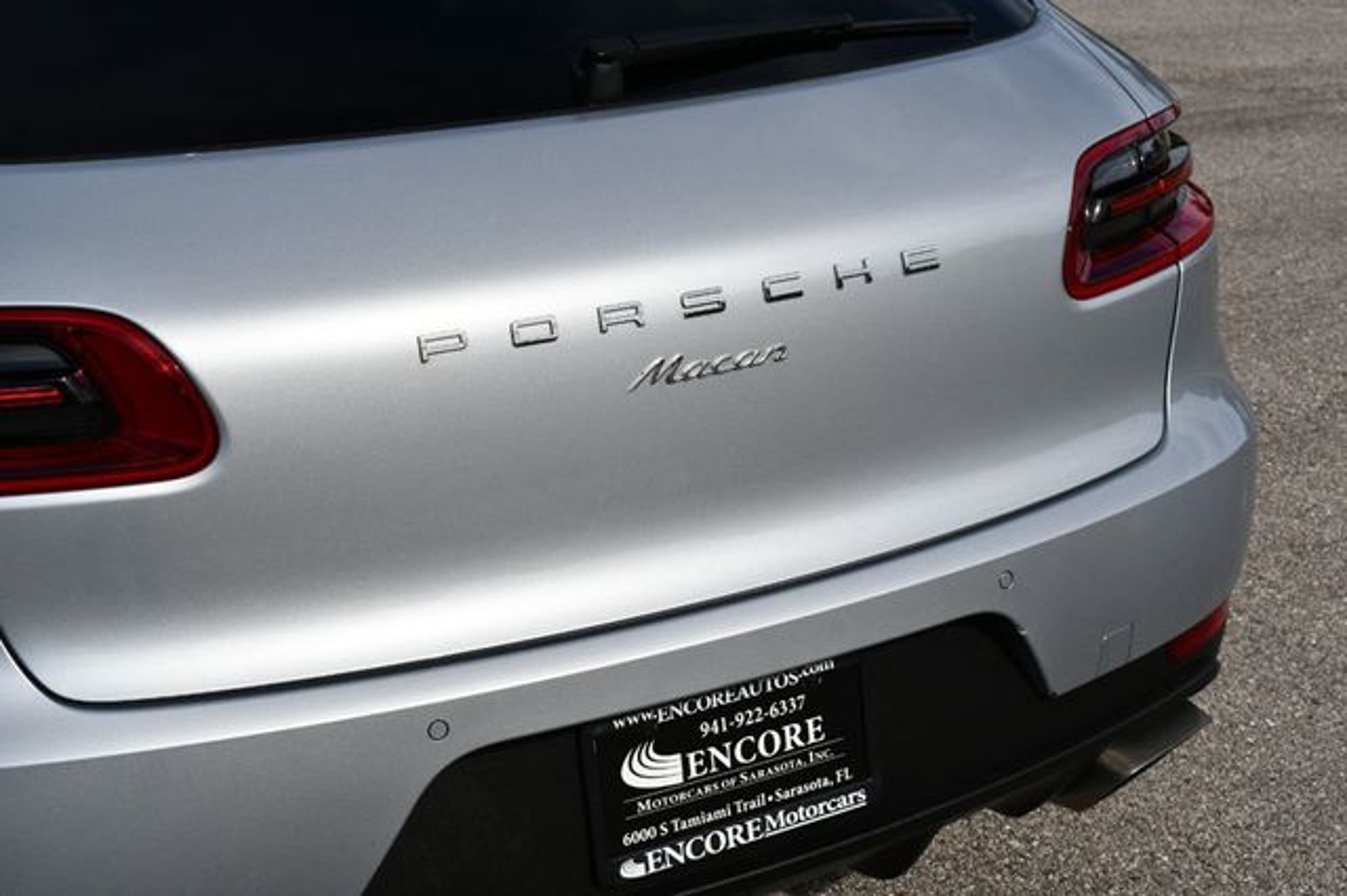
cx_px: 674
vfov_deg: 22.6
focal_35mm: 60
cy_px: 448
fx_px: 2244
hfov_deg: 33.4
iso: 100
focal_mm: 40
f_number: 10
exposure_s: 1/400
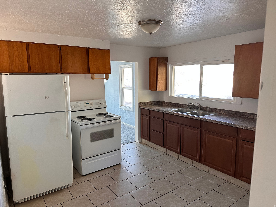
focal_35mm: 24
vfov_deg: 56.8
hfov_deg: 71.6
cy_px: 104
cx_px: 138
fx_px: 191
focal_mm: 6.86
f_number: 1.78
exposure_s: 1/120
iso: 200
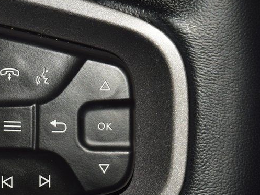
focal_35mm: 208
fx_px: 1563
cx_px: 52
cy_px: 121
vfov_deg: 7.1
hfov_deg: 9.5
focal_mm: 70
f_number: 8
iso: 100
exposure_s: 1/125
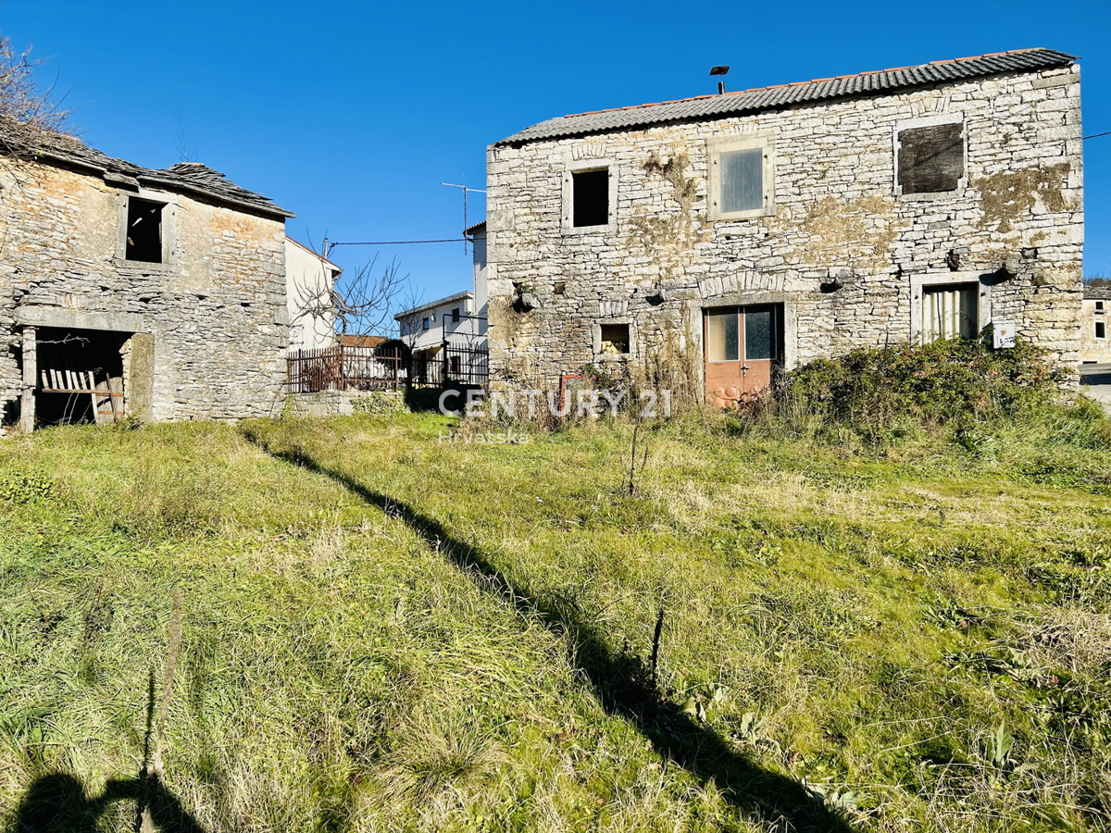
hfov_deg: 67.3
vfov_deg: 53.1
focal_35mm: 26
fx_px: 834
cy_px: 416
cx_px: 556
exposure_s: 1/4115
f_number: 1.5
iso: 50
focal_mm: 5.7
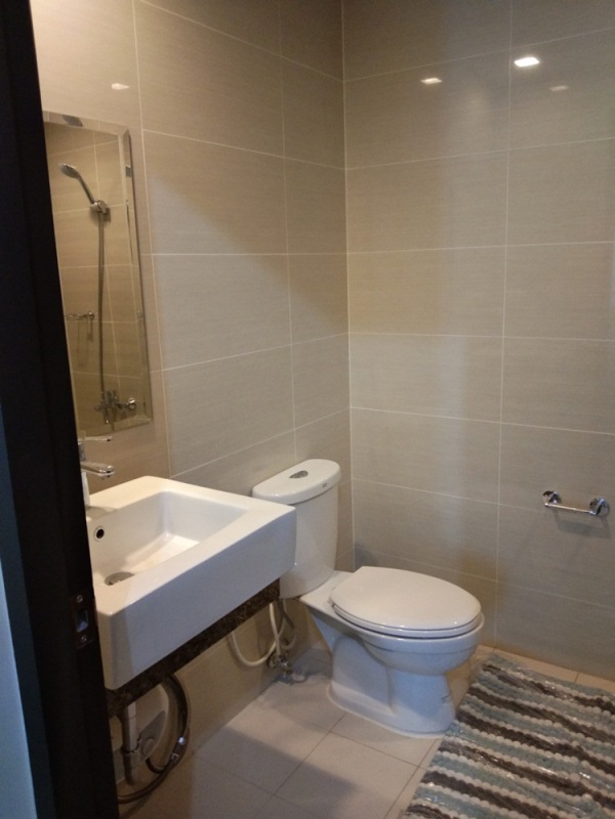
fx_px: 734
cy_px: 410
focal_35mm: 31
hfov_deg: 45.4
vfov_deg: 58.4
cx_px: 308
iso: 500
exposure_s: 1/14.3
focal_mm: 3.69
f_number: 2.2
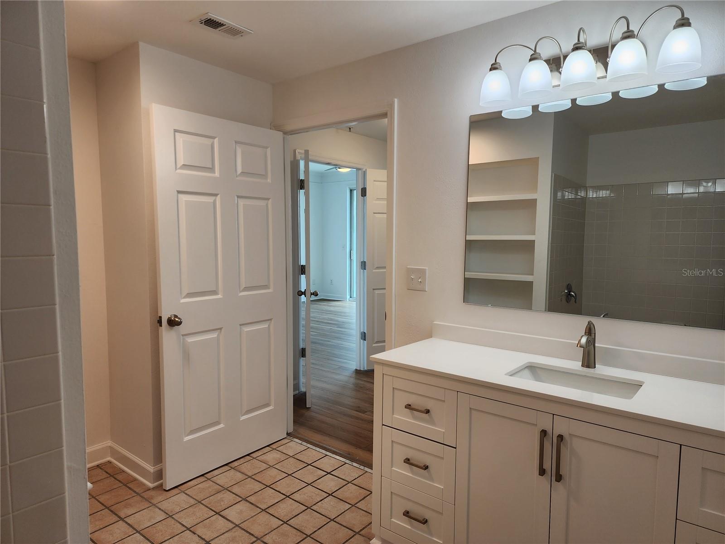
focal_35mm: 23
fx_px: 482
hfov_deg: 73.9
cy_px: 272
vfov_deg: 58.9
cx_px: 362
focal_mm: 6.4
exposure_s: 1/120
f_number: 1.8
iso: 40
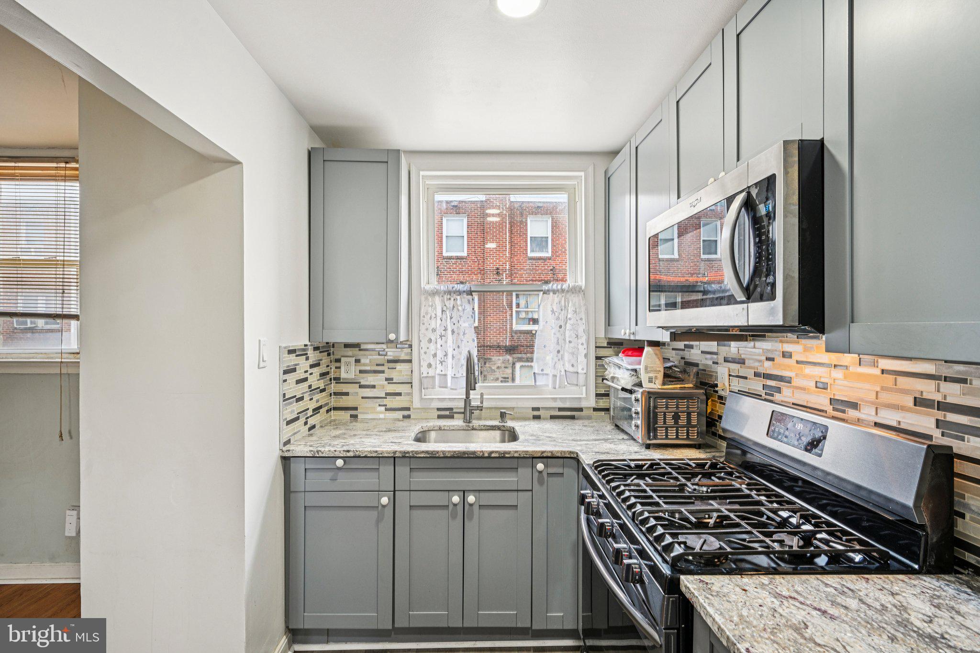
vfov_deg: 73.7
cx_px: 490
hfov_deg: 96.7
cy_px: 326
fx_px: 435
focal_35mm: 16
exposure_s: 1/15
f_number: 8
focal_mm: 16
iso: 400
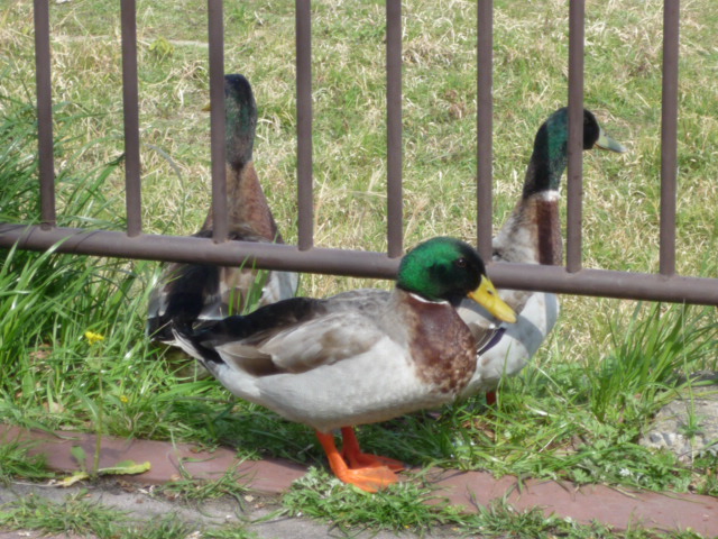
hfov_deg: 11.0
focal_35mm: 180
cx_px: 359
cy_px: 270
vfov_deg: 8.2
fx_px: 3734
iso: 100
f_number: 5.6
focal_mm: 17.6
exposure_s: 1/200
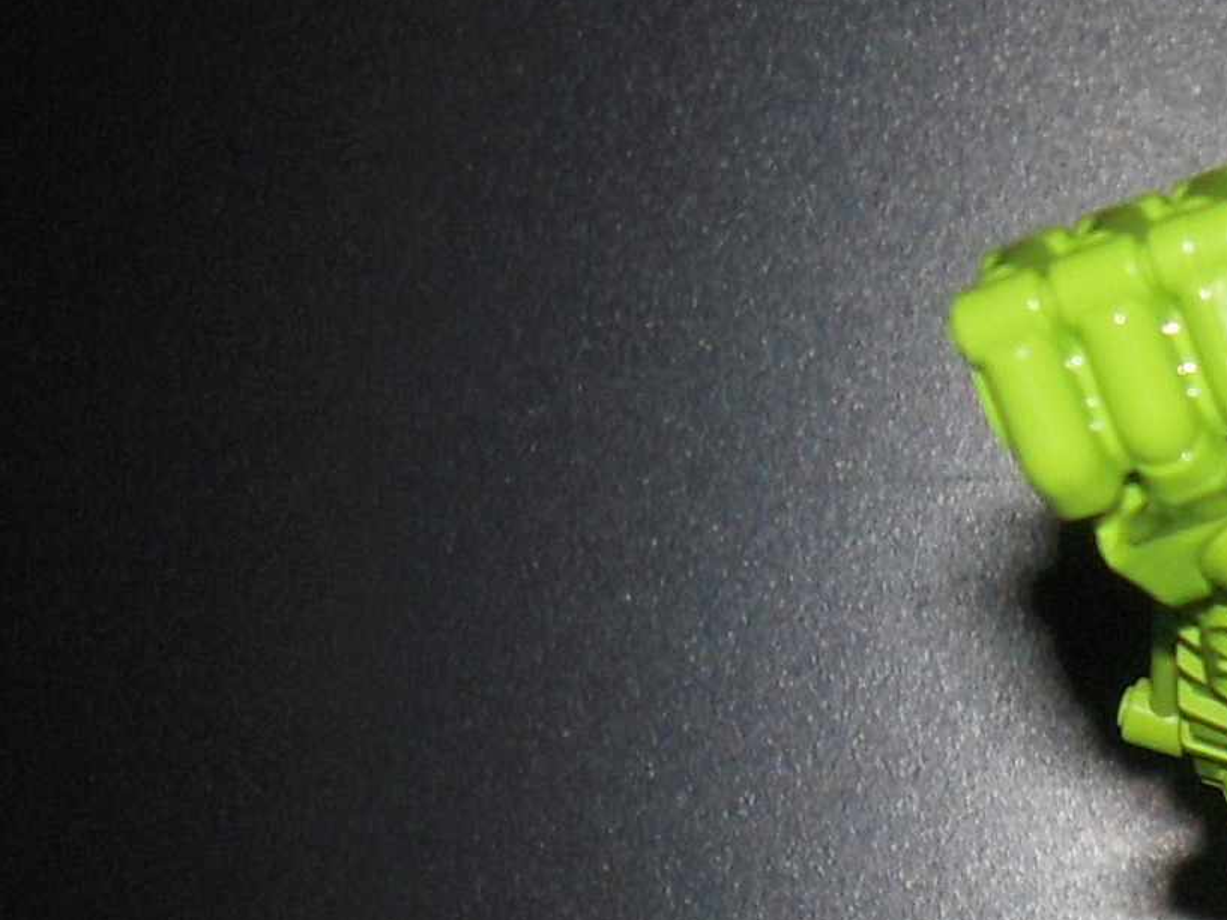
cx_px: 1634
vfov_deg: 8.0
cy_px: 1169
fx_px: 6488
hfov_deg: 10.5
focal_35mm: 183
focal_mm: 7.3
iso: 100
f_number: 3.2
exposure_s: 1/25
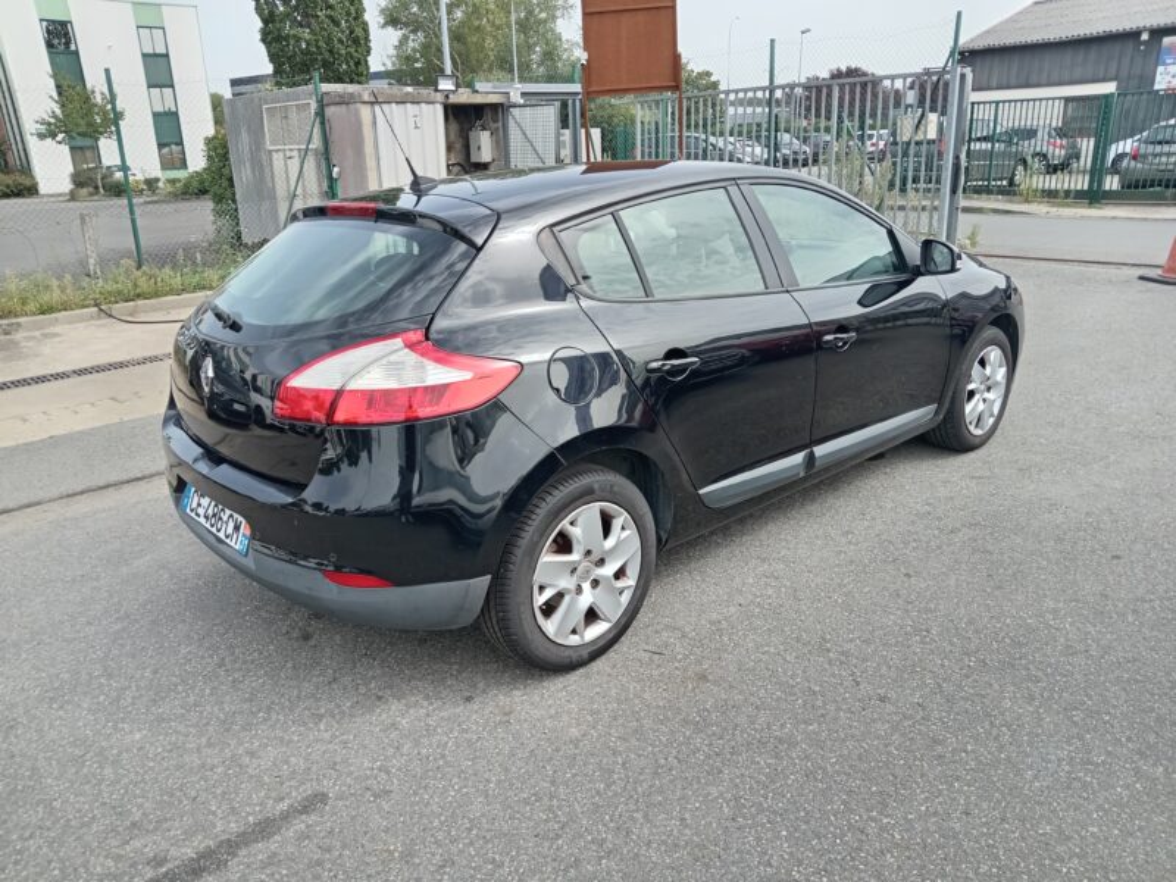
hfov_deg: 69.4
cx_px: 588
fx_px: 849
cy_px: 441
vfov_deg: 54.9
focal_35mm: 25
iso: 103
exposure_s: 1/178
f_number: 1.8
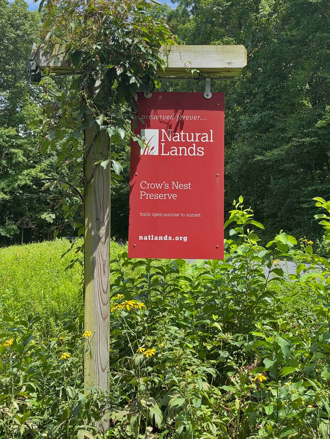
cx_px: 165
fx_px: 369
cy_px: 220
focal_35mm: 29
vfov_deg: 61.7
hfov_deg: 48.2
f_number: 2.2
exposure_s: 1/262
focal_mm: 4.15
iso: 25
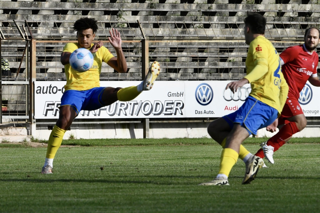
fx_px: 2133
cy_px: 106
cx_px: 160
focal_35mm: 240
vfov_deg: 5.7
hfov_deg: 8.6
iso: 2000
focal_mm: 240
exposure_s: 1/1600
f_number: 11
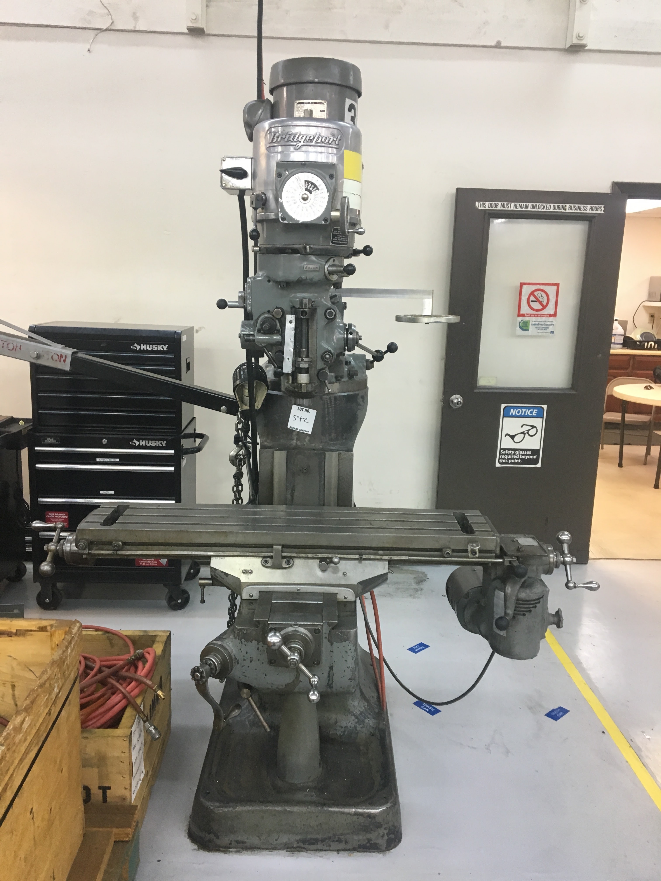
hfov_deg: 48.2
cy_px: 440
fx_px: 738
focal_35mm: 29
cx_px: 330
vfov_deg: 61.7
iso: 100
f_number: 2.2
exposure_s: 1/30
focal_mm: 4.15
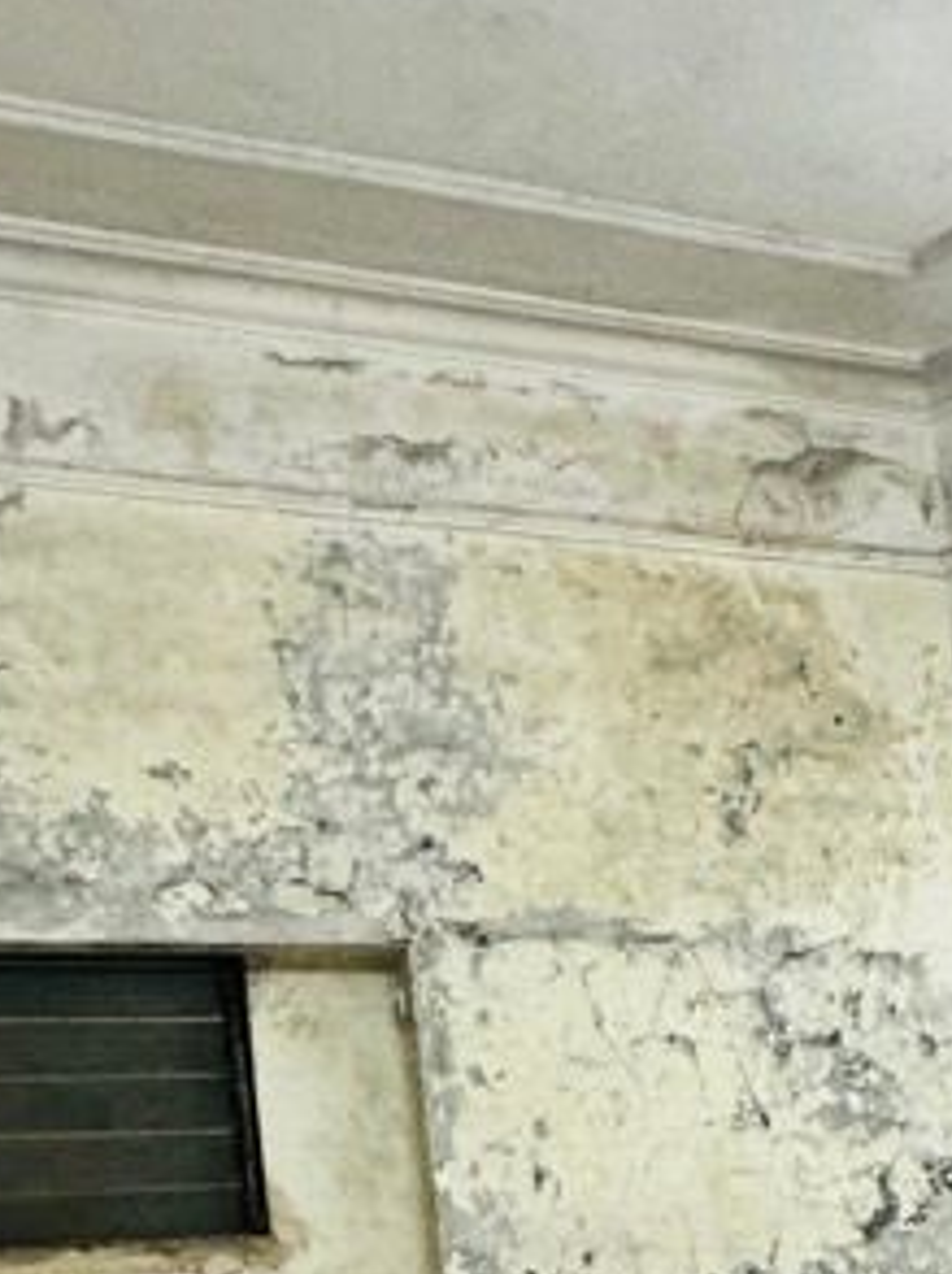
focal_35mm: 49
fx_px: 1801
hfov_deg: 27.7
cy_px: 1439
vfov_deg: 33.4
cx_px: 974
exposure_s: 1/50
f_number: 2.2
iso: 500
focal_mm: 2.22
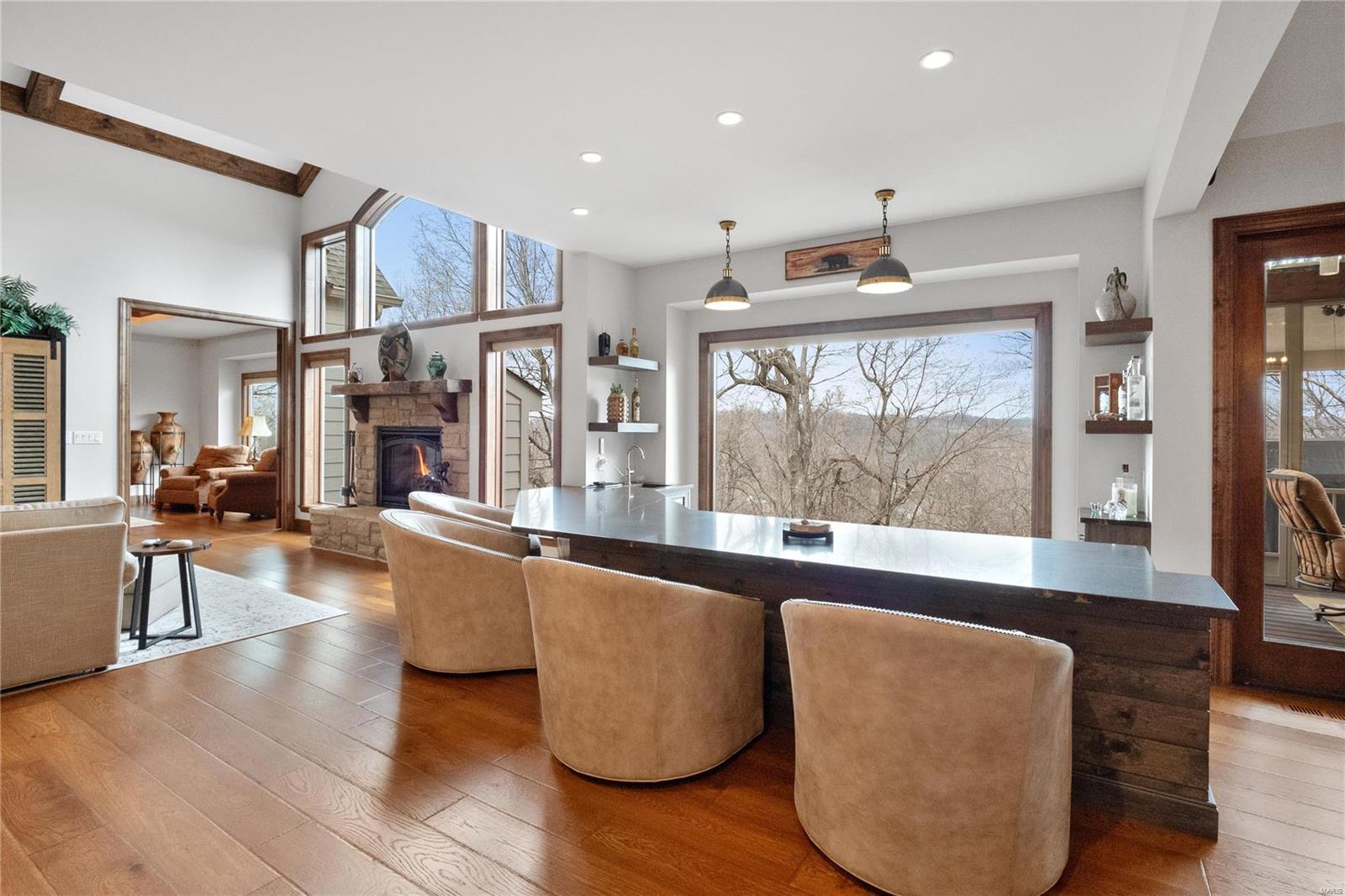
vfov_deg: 73.7
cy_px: 448
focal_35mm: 16
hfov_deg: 96.7
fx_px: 598
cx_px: 672
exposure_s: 1/20
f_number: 8
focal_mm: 8
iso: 400
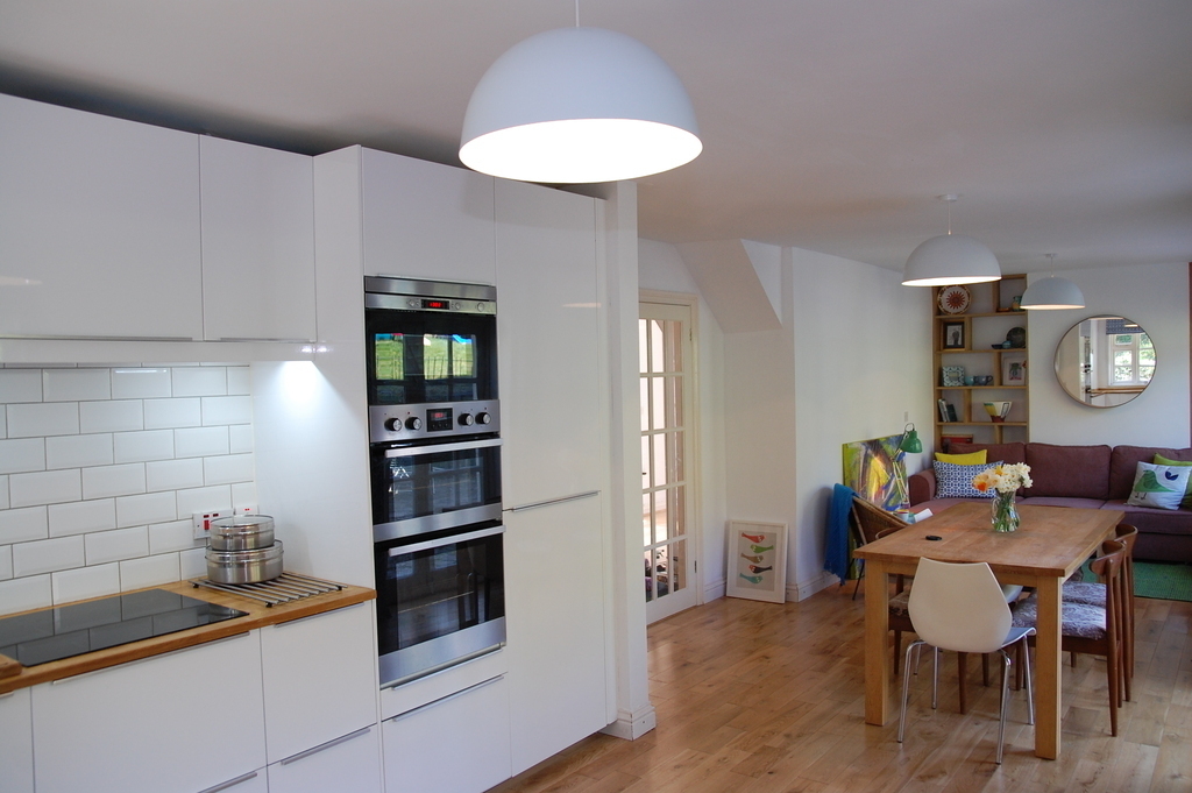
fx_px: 844
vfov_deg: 50.3
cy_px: 396
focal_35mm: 26
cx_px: 596
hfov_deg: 70.5
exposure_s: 1/50
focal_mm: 17
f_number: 3.5
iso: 400
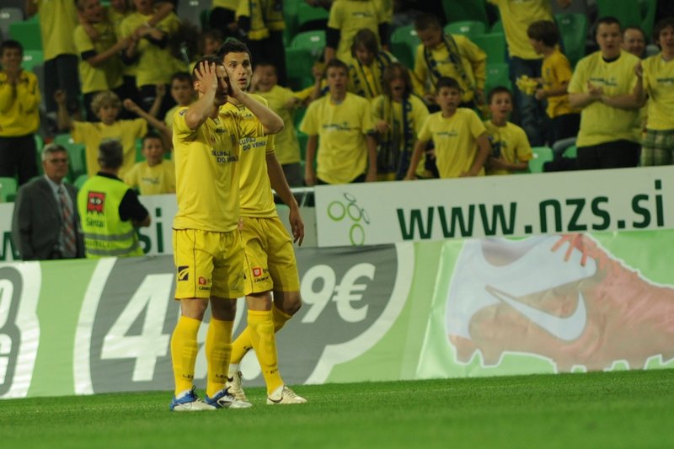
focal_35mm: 300
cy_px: 224
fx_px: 5615
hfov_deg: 6.9
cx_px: 337
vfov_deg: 4.6
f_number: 2.8
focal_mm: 300
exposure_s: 1/640
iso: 500
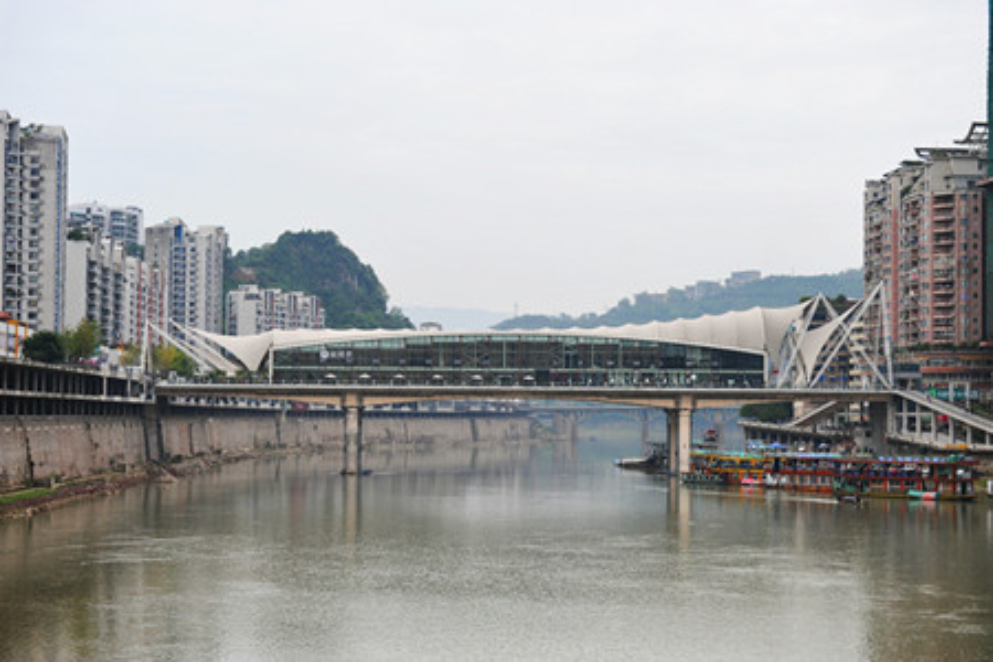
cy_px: 331
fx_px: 1931
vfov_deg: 19.5
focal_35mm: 70
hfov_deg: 28.8
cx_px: 496
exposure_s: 1/2000
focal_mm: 70
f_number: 6.3
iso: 800
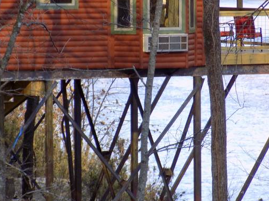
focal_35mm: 263
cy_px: 79
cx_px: 111
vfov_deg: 5.6
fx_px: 2043
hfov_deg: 7.5
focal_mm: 29.9
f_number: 5.3
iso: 80
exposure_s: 1/50
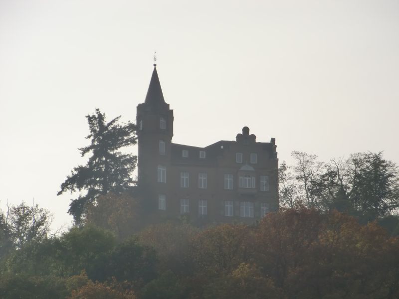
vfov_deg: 7.5
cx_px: 200
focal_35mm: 199
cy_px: 150
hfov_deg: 9.9
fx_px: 2294
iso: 64
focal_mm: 35.7
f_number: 5.2
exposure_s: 1/1000
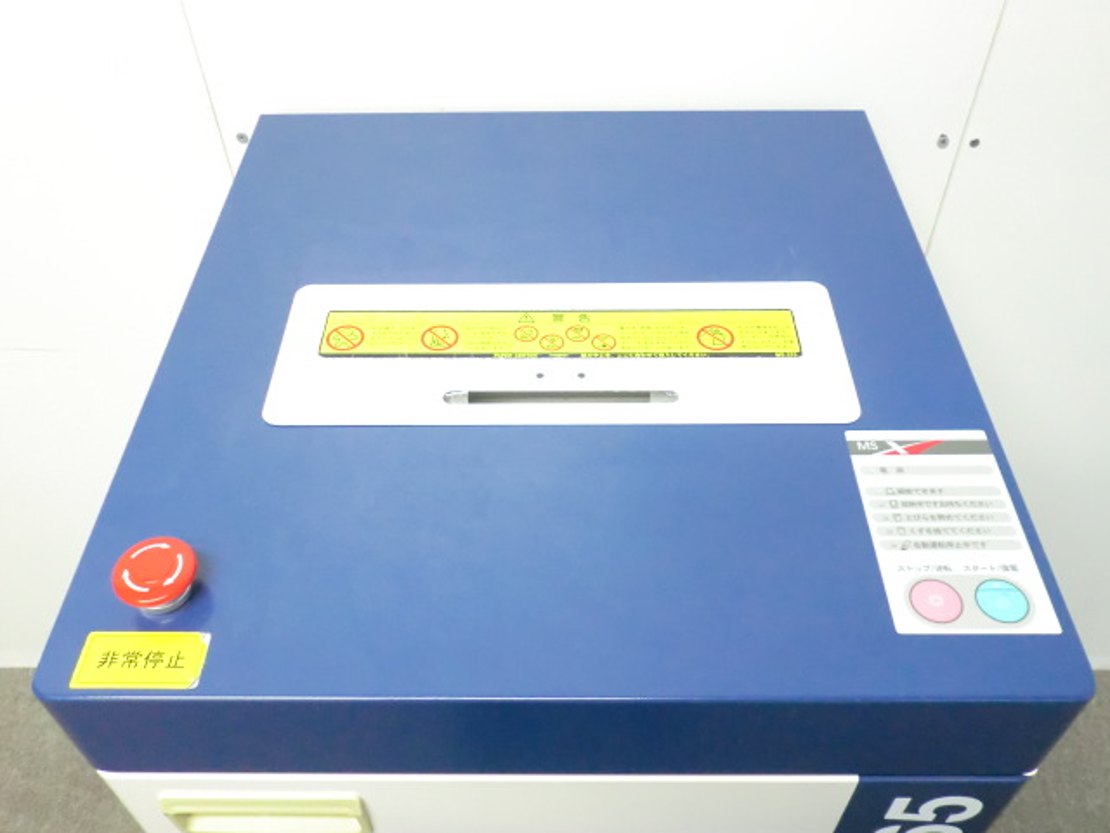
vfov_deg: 44.2
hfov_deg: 56.8
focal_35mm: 32
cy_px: 416
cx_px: 555
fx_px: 1026
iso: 800
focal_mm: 5.8
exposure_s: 1/30
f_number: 3.5
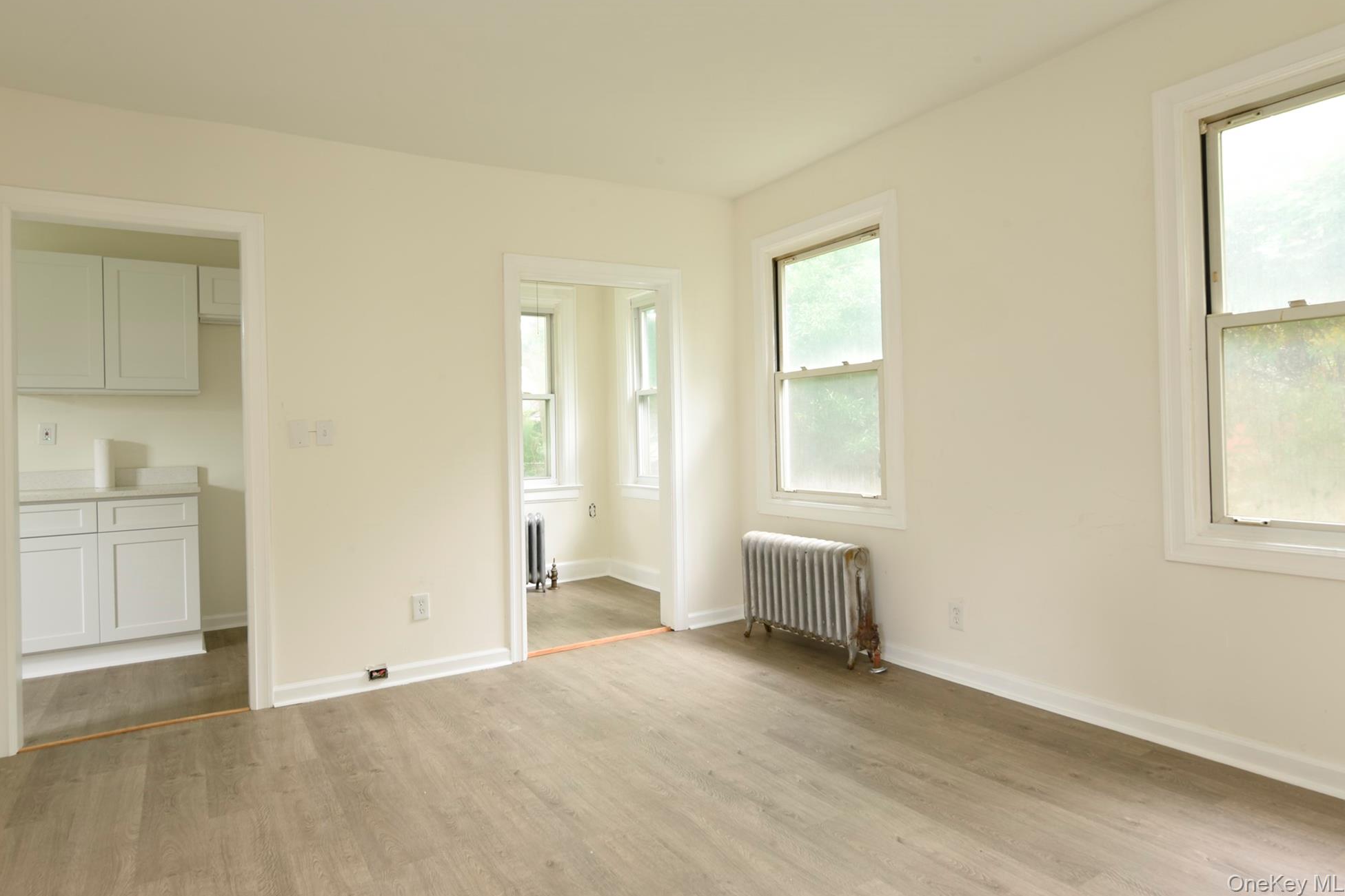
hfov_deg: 81.2
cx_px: 661
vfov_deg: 59.5
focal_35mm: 21
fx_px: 785
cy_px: 429
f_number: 13
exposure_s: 1.6
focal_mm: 20
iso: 200
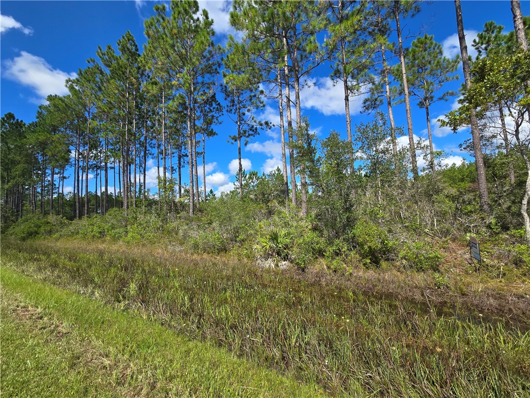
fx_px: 199
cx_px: 265
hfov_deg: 106.2
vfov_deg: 89.9
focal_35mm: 13
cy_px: 199
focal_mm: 2.2
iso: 50
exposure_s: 1/1910
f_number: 2.2
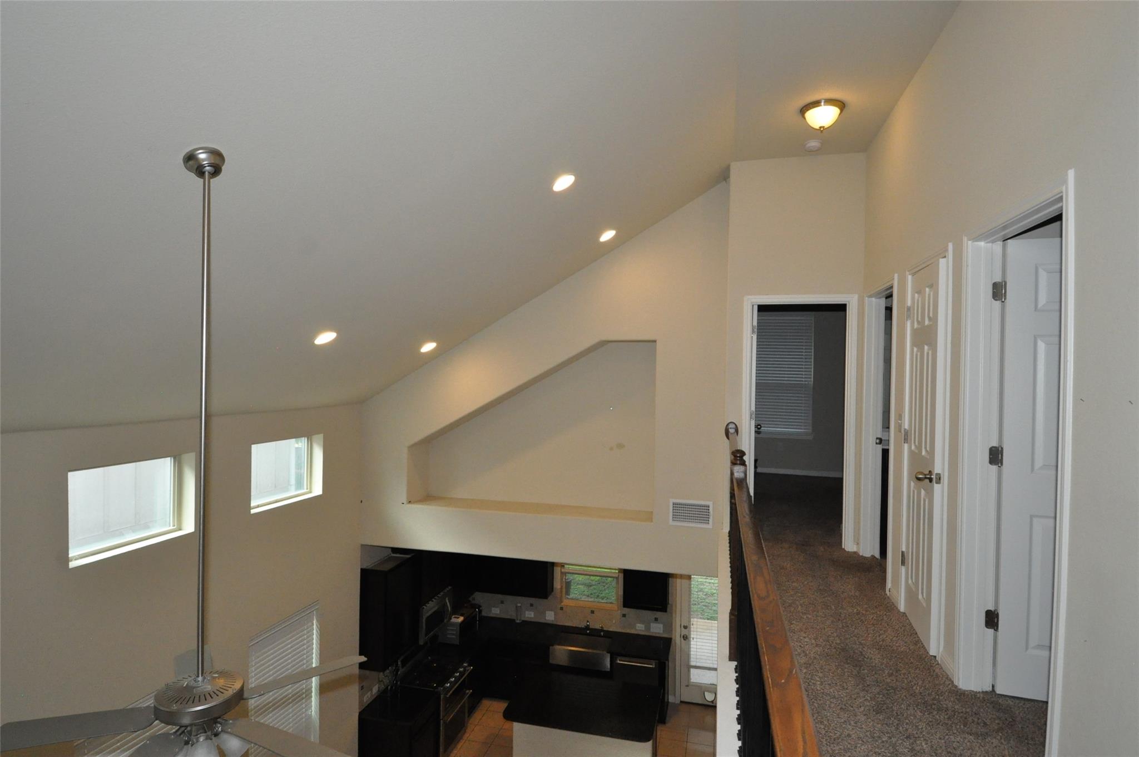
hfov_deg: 90.1
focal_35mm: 18
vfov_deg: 67.2
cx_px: 570
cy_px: 378
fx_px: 569
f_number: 7.1
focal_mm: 12
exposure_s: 1/200
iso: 2000
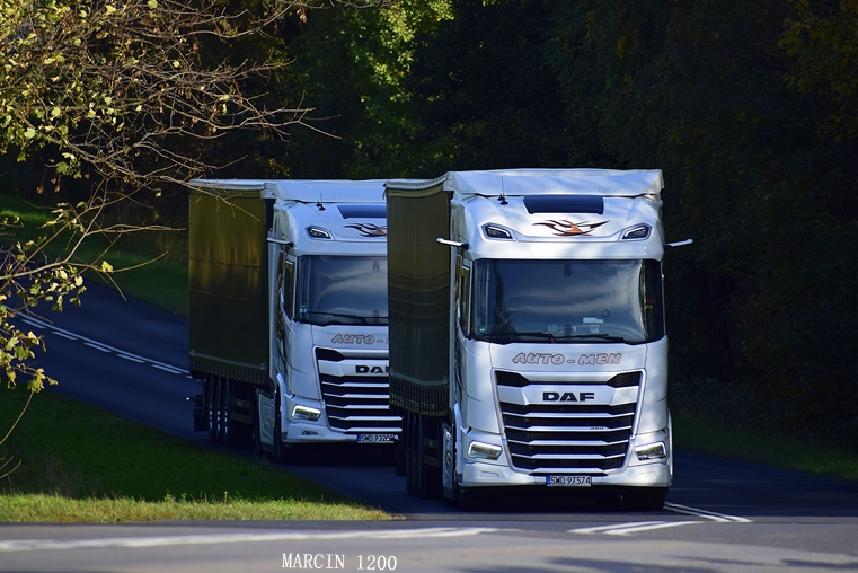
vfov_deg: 3.2
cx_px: 450
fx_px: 10156
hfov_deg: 4.8
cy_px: 274
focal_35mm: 426
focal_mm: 270
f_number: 6.3
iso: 200
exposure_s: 1/640
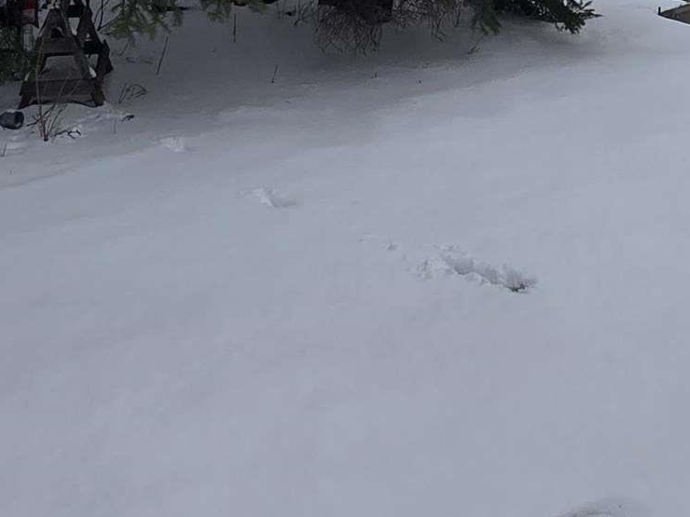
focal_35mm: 54
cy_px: -62
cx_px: 274
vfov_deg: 25.0
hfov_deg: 35.4
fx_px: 1076
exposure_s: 1/4326
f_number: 2.2
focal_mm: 2.2
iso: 50
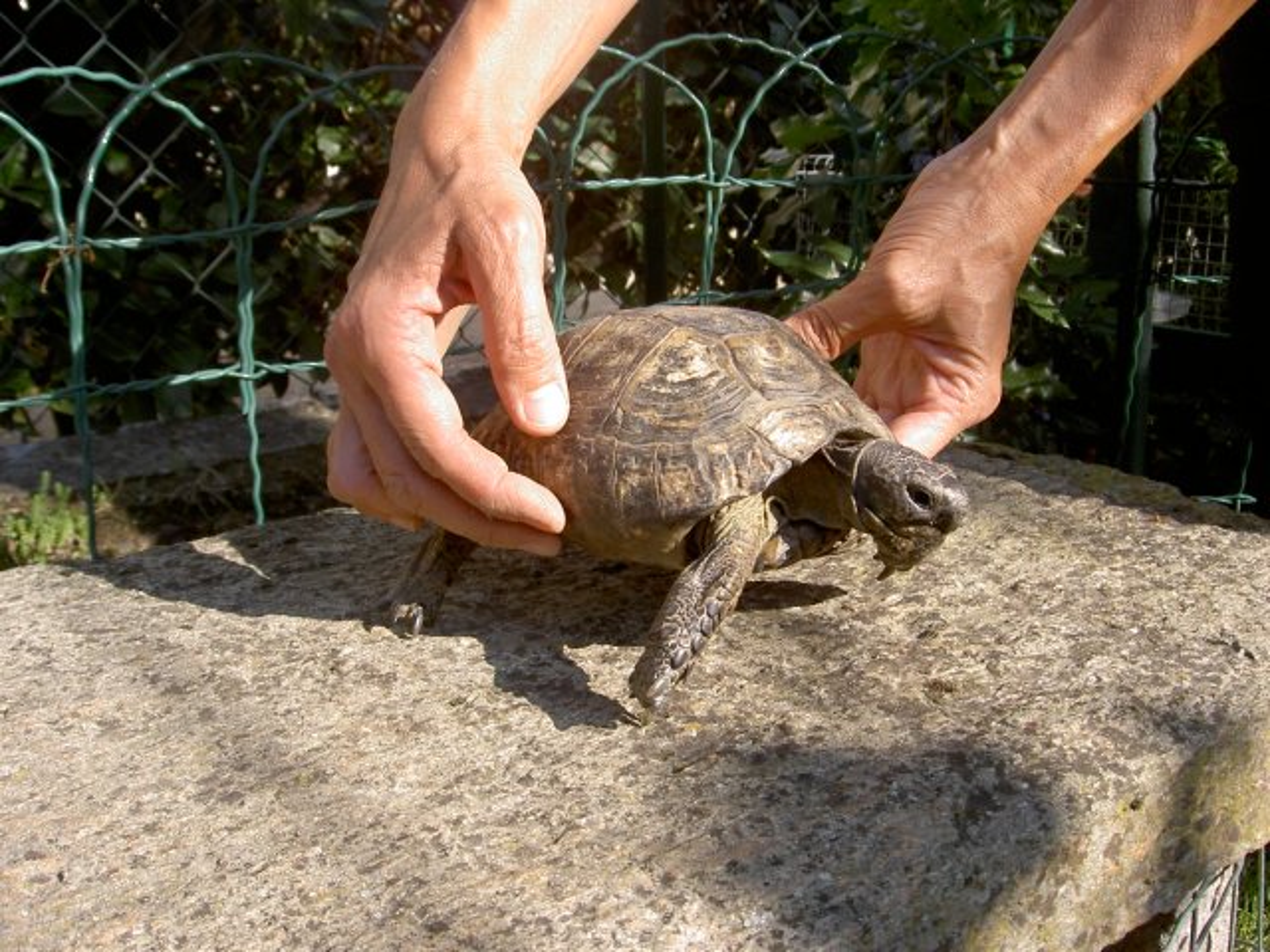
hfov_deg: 47.9
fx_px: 1431
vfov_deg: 36.8
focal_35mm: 39
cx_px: 635
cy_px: 476
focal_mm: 8
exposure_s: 1/278
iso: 100
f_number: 4.7
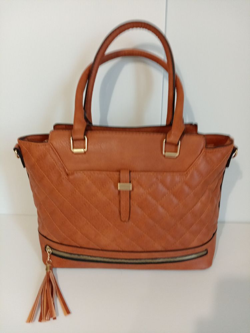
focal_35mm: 26
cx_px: 125
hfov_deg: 53.1
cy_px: 166
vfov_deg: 67.3
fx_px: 250
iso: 463
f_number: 1.8
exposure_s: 1/25
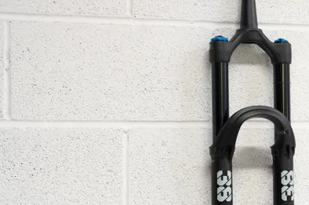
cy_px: 151
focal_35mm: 128
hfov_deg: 15.9
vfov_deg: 10.7
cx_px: 256
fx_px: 1098
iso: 1000
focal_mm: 63
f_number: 5
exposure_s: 1/50
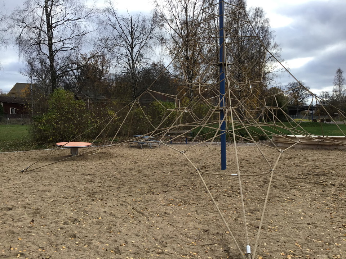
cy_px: 130
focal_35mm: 31
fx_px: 310
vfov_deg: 45.4
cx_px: 173
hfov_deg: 58.4
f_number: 2.4
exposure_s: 1/413
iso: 25
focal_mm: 3.3
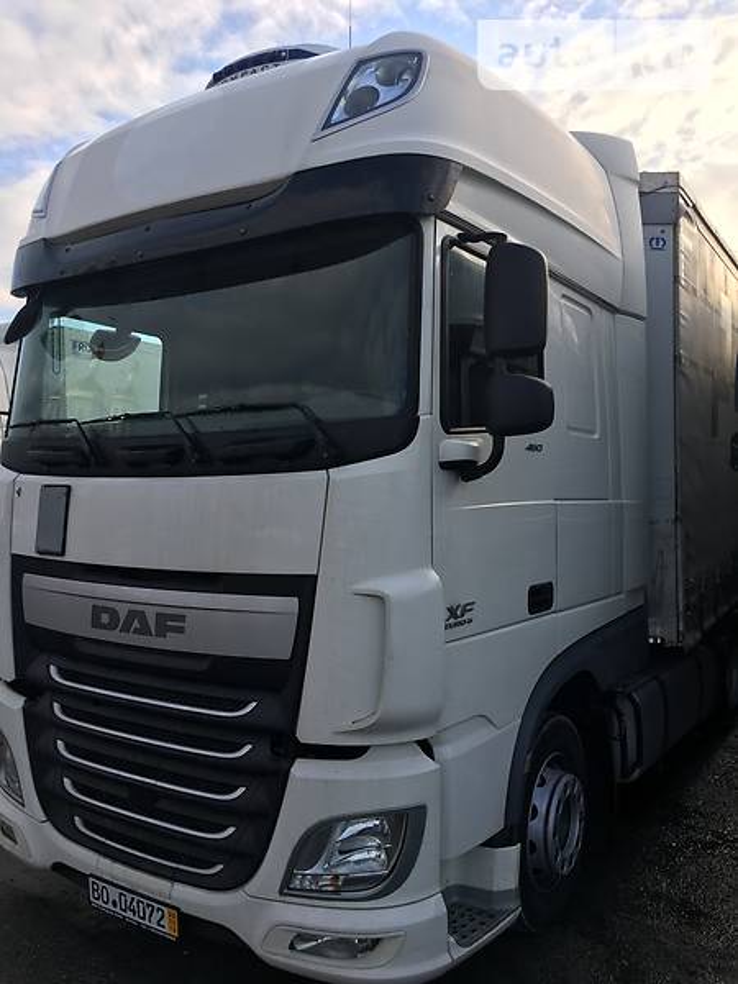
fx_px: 824
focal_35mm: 29
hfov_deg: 48.2
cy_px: 492
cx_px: 369
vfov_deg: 61.7
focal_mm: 4.2
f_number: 2.2
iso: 25
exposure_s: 1/561
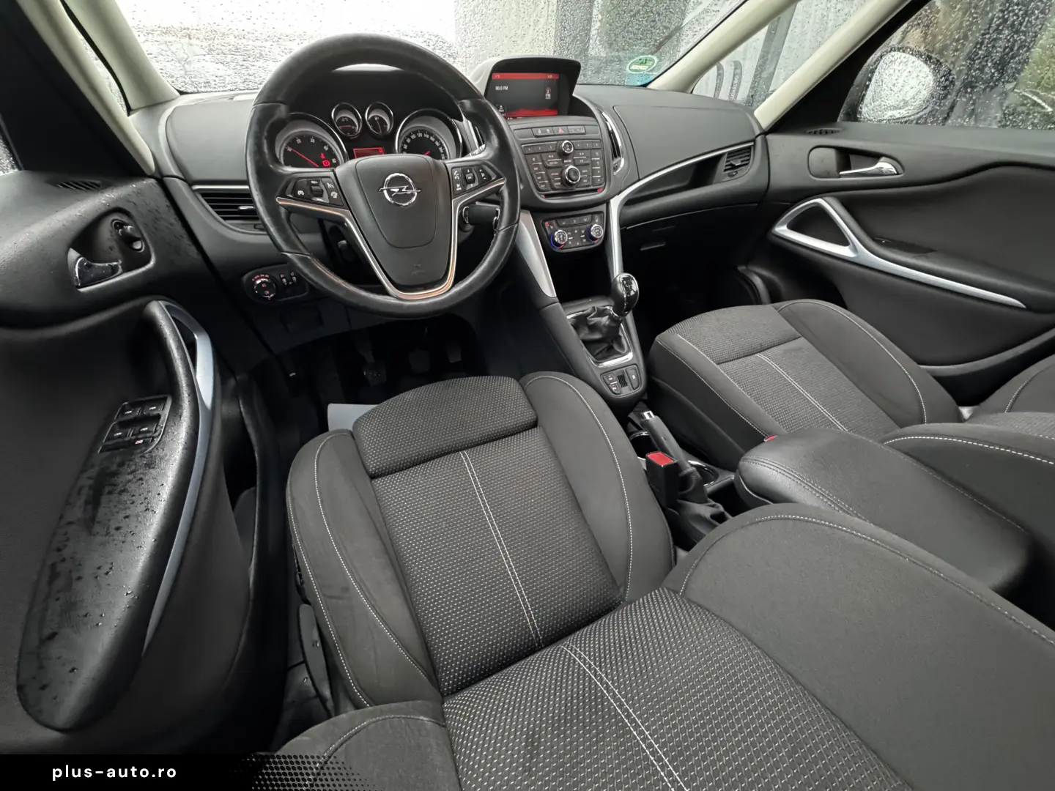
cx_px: 528
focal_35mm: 14
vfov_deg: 85.7
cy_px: 396
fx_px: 427
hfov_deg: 102.1
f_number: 2.2
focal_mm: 2.22
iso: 1250
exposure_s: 1/60
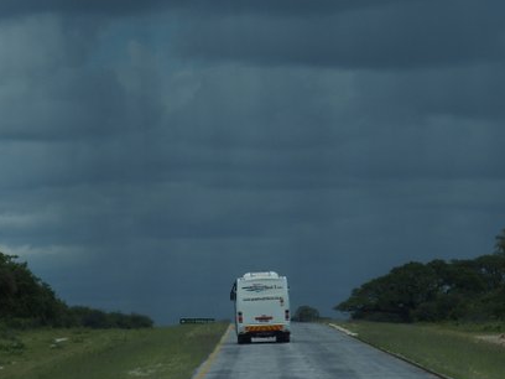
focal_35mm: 353
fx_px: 5150
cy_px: 180
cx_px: 230
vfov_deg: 4.2
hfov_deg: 5.6
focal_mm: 64.3
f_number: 6.3
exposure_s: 1/1000
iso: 100
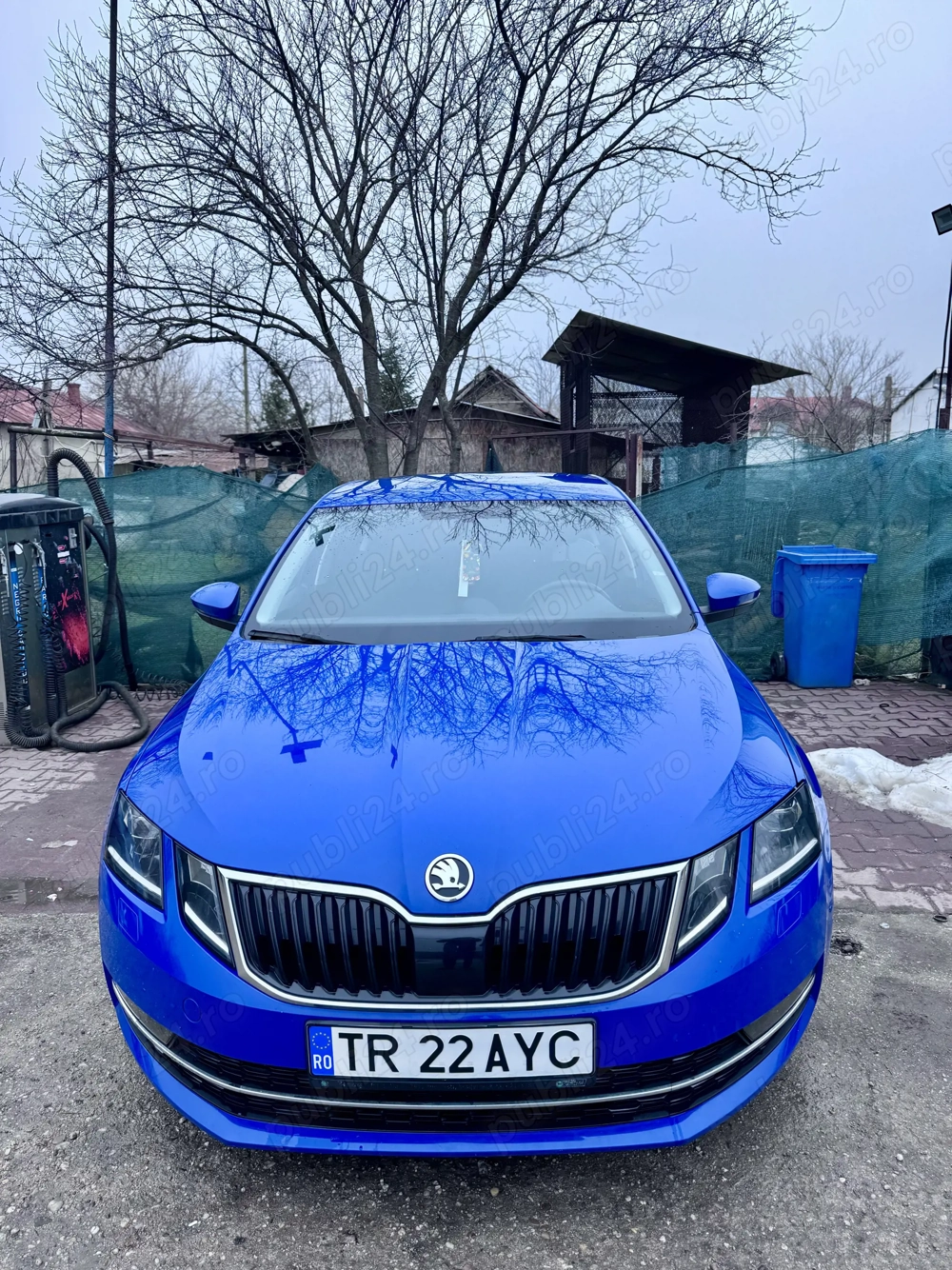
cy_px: 635
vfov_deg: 71.6
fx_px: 880
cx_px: 476
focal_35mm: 24
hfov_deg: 56.8
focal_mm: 6.76
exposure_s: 1/1456
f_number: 1.78
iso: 80
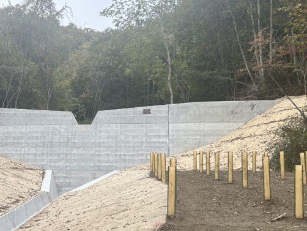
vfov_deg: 27.4
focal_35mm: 53
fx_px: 470
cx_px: 27
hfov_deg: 34.1
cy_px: 156
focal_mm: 5.7
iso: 64
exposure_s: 1/153
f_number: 1.5
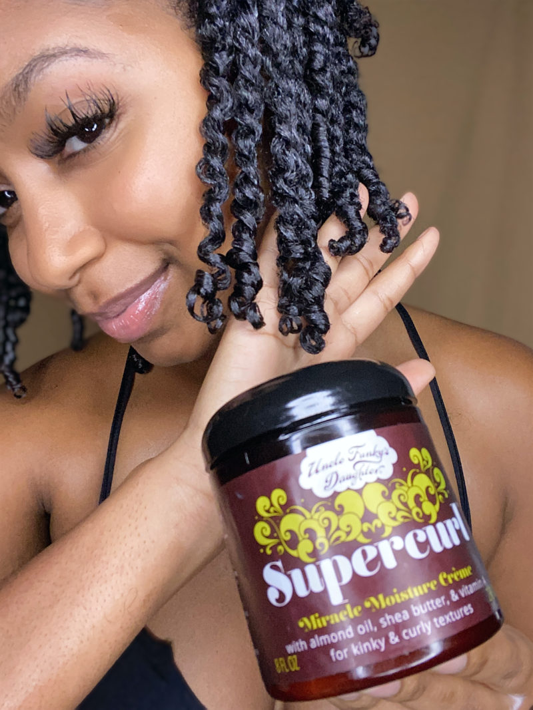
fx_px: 616
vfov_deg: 60.0
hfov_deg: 46.8
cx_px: 266
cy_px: 355
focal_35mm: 30
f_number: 2.2
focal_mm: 2.71
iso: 250
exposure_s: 1/60
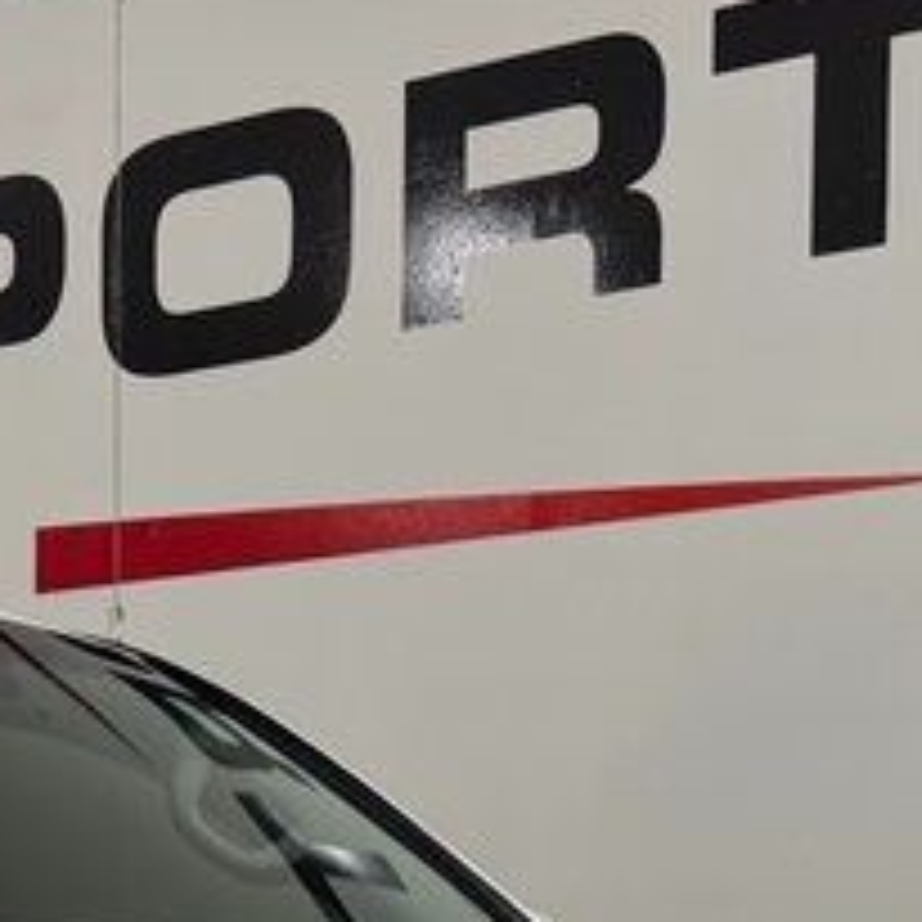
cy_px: 1336
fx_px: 3194
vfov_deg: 15.3
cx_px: -45
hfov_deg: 16.0
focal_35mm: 106
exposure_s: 1/120
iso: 160
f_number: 1.78
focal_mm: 6.76
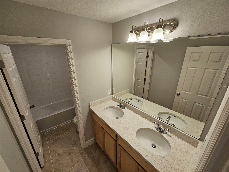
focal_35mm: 13
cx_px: 114
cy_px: 86
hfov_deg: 106.2
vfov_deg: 89.9
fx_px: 86
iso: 80
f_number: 2.2
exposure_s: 1/120
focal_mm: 2.2
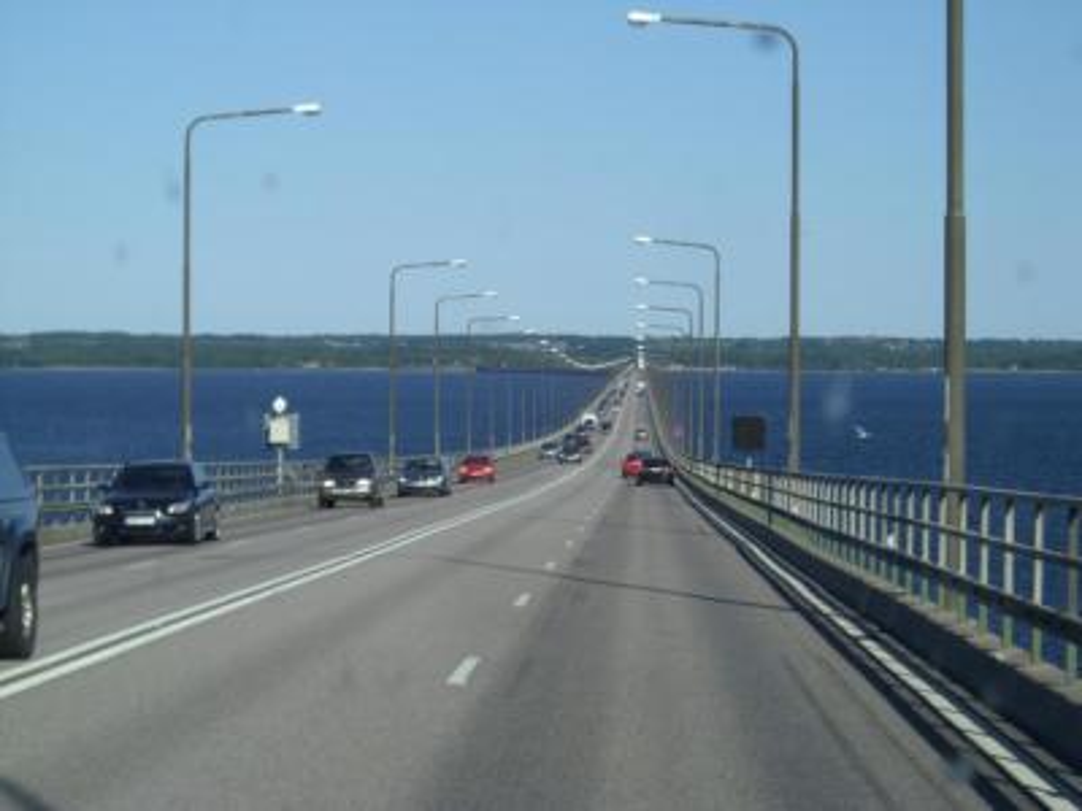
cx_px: 541
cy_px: 406
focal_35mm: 114
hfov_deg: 17.3
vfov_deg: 13.0
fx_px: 3563
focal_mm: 18.6
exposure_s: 1/500
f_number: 5.2
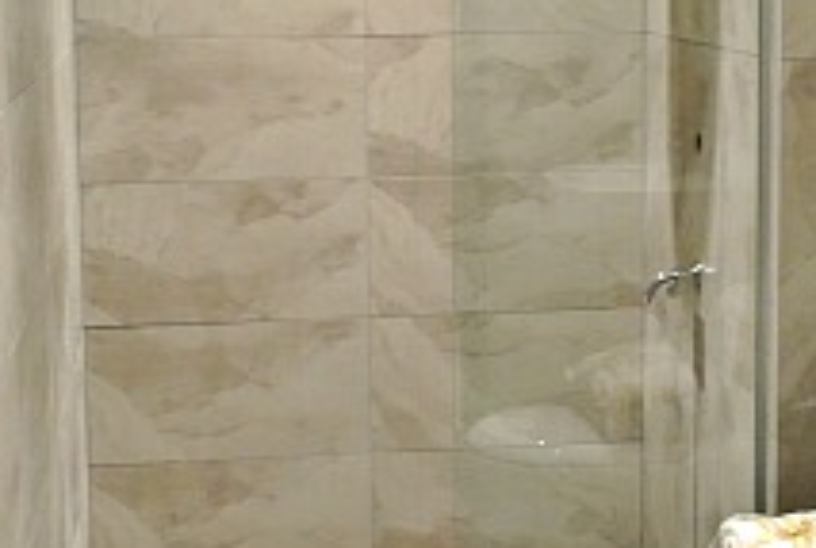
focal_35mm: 76
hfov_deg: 26.6
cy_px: 115
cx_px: 479
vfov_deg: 17.9
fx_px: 1726
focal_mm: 10
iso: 500
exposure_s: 1/30
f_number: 2.8
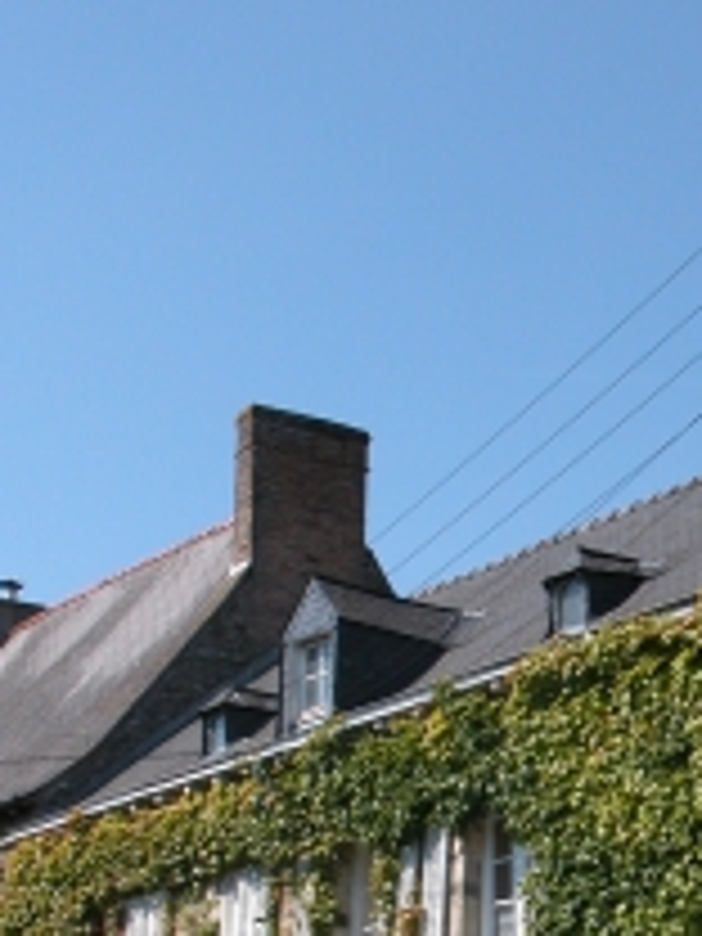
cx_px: 513
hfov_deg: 17.1
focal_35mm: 86
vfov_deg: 22.2
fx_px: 2325
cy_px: 864
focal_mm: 8.9
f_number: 6.3
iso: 100
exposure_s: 1/330
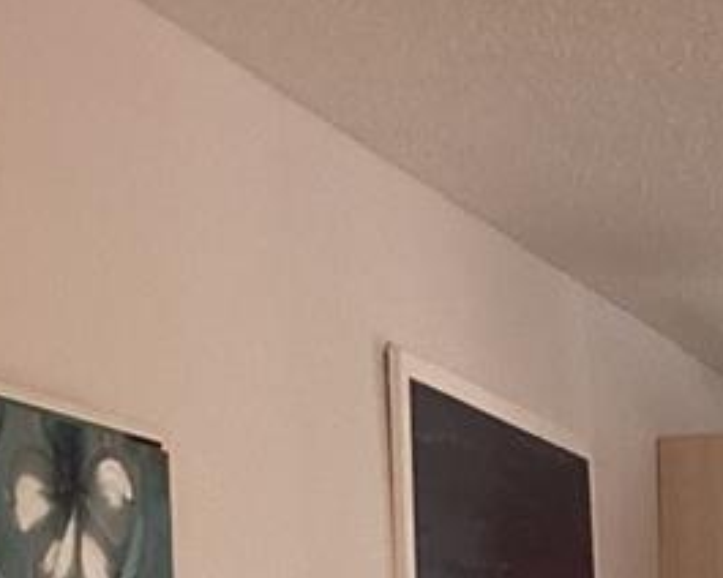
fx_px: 2932
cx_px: 666
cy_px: 1061
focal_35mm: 137
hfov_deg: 13.9
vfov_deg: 10.5
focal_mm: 3.3
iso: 250
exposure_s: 1/60
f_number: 2.4
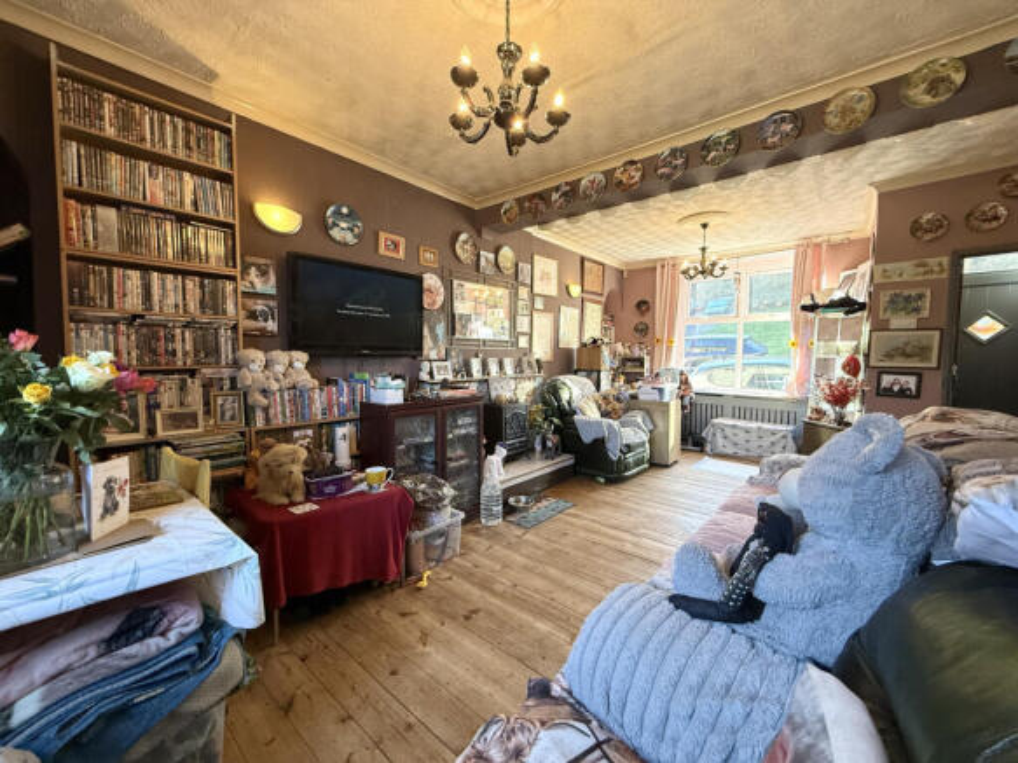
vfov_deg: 85.7
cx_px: 509
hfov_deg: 102.1
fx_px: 412
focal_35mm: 14
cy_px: 382
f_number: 2.2
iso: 200
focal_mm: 2.22
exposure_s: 1/100
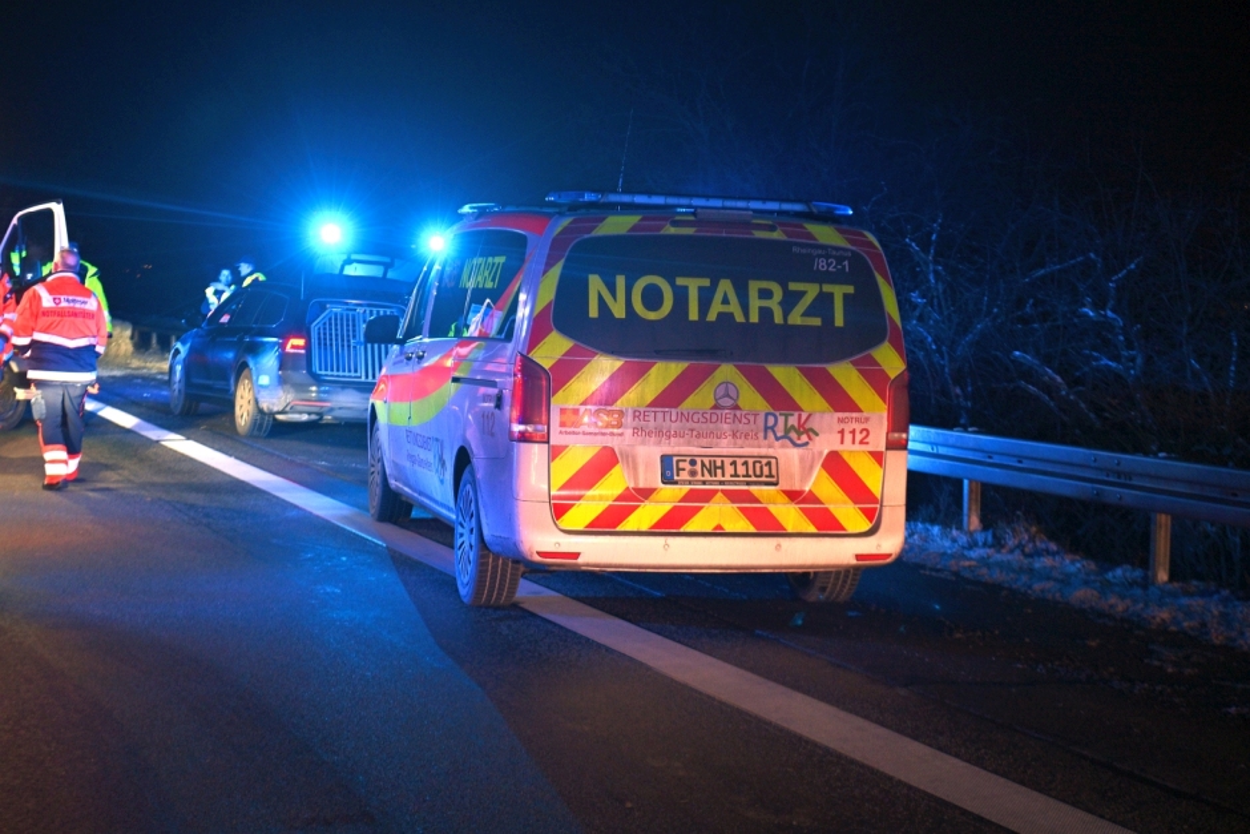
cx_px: 625
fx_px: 2014
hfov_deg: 34.5
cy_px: 417
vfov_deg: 23.4
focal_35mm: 58
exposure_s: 1/100
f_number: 4.5
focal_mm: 58
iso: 1000
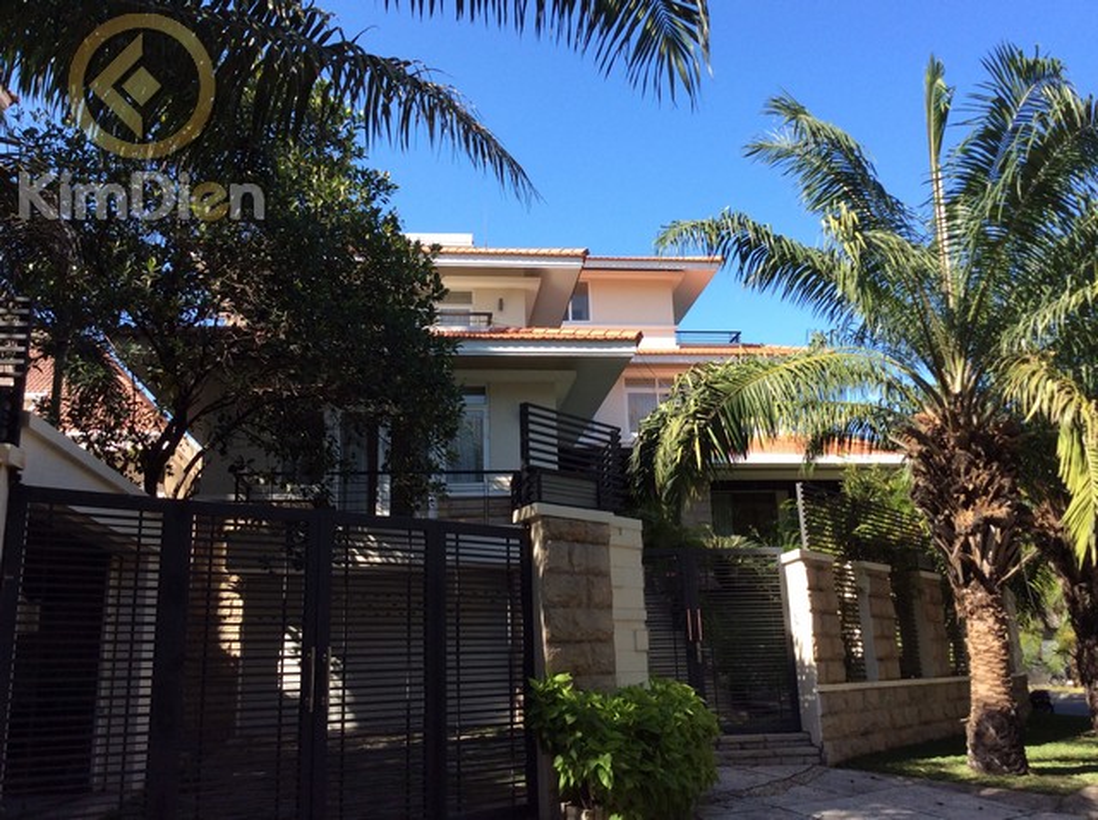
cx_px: 549
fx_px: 1014
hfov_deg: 56.9
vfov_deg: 44.1
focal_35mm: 32
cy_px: 410
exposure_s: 1/515
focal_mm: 3.3
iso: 32
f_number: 2.4
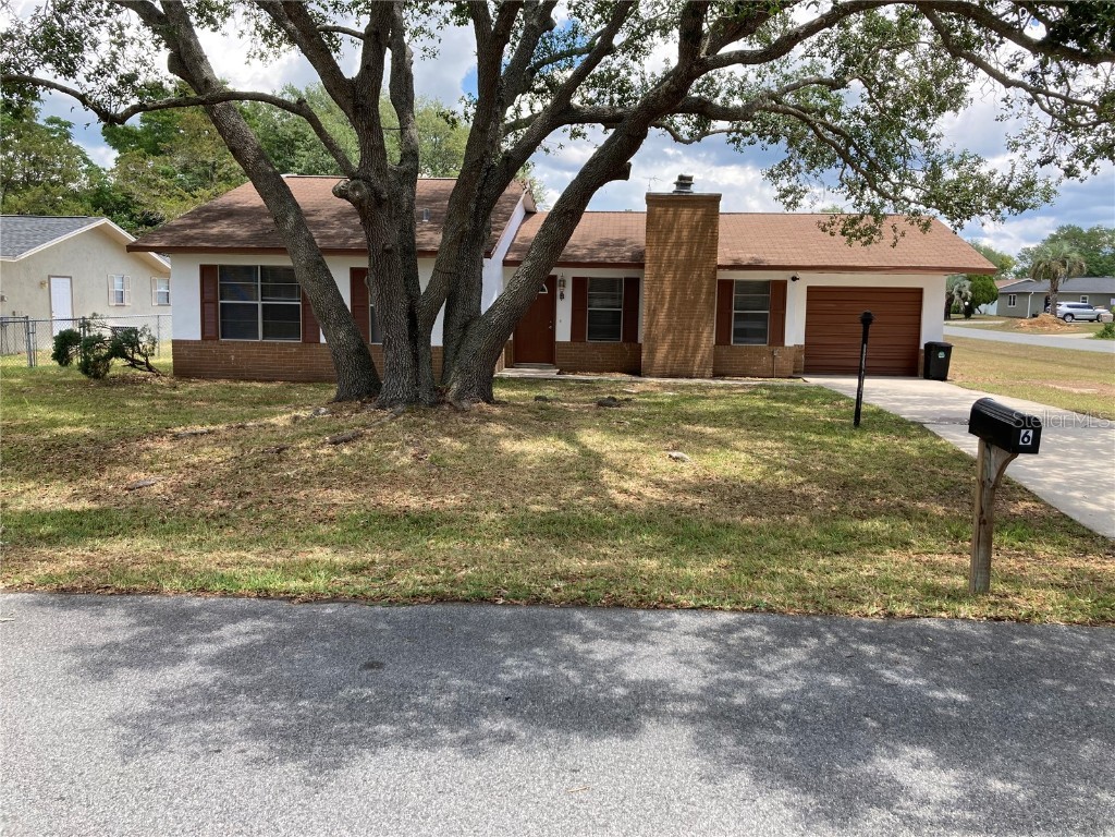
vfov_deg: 49.7
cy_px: 418
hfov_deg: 63.4
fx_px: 902
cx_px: 558
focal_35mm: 28
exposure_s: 1/600
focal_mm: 3.99
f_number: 1.8
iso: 20
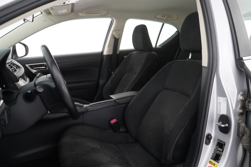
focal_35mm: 28
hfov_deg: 65.5
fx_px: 195
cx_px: 126
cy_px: 84
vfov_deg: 46.4
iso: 4000
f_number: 3.5
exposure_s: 1/60
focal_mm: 28
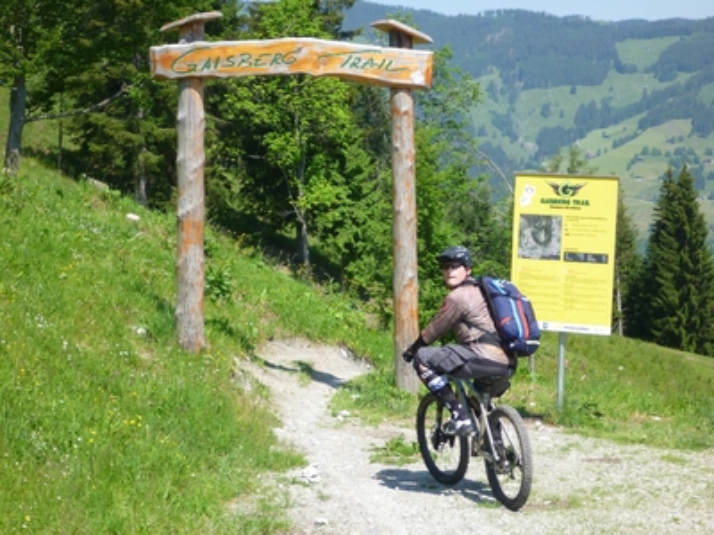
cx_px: 357
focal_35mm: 80
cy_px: 268
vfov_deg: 18.4
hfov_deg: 24.4
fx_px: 1650
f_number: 5.6
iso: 200
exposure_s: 1/400
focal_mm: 14.3
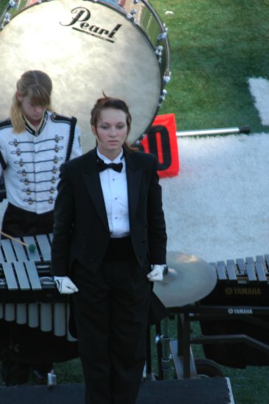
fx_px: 7321
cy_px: 219
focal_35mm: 652
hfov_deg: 2.1
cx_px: 124
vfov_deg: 3.2
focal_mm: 400
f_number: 5.6
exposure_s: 1/200
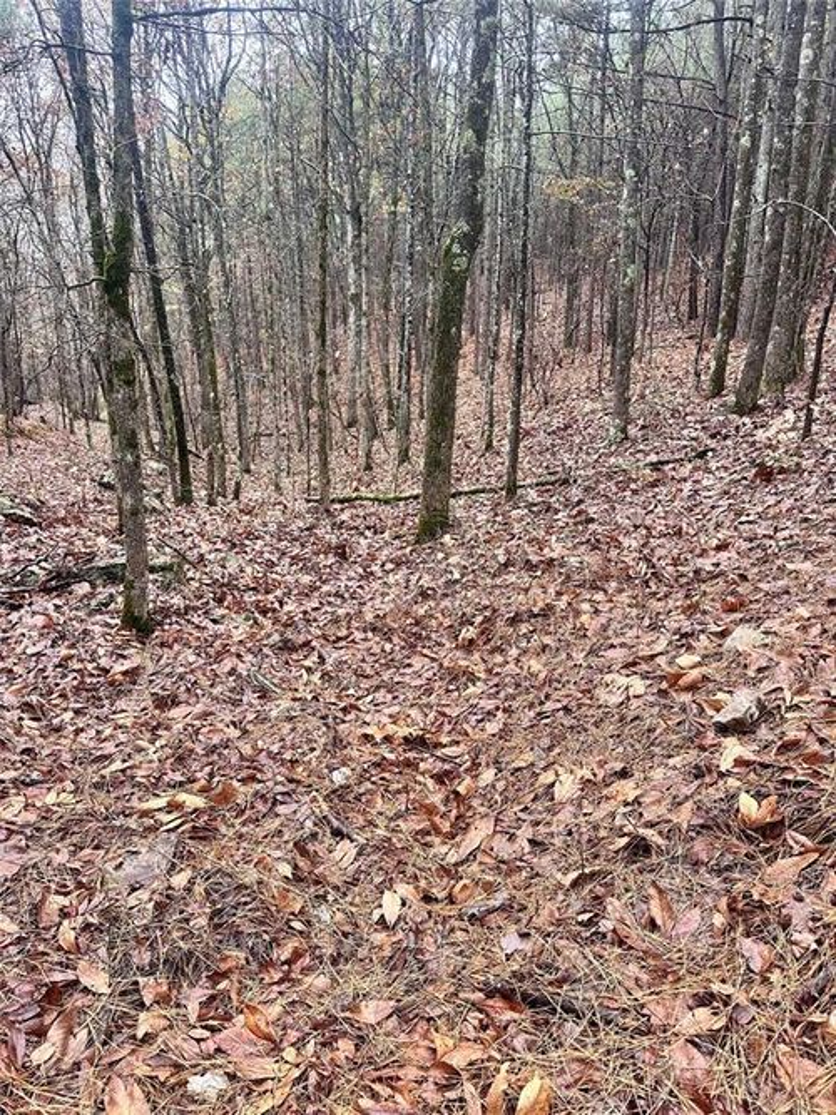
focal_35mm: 24
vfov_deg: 71.6
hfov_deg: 56.8
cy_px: 558
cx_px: 418
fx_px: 773
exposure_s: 1/121
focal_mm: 6.86
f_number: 1.78
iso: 100
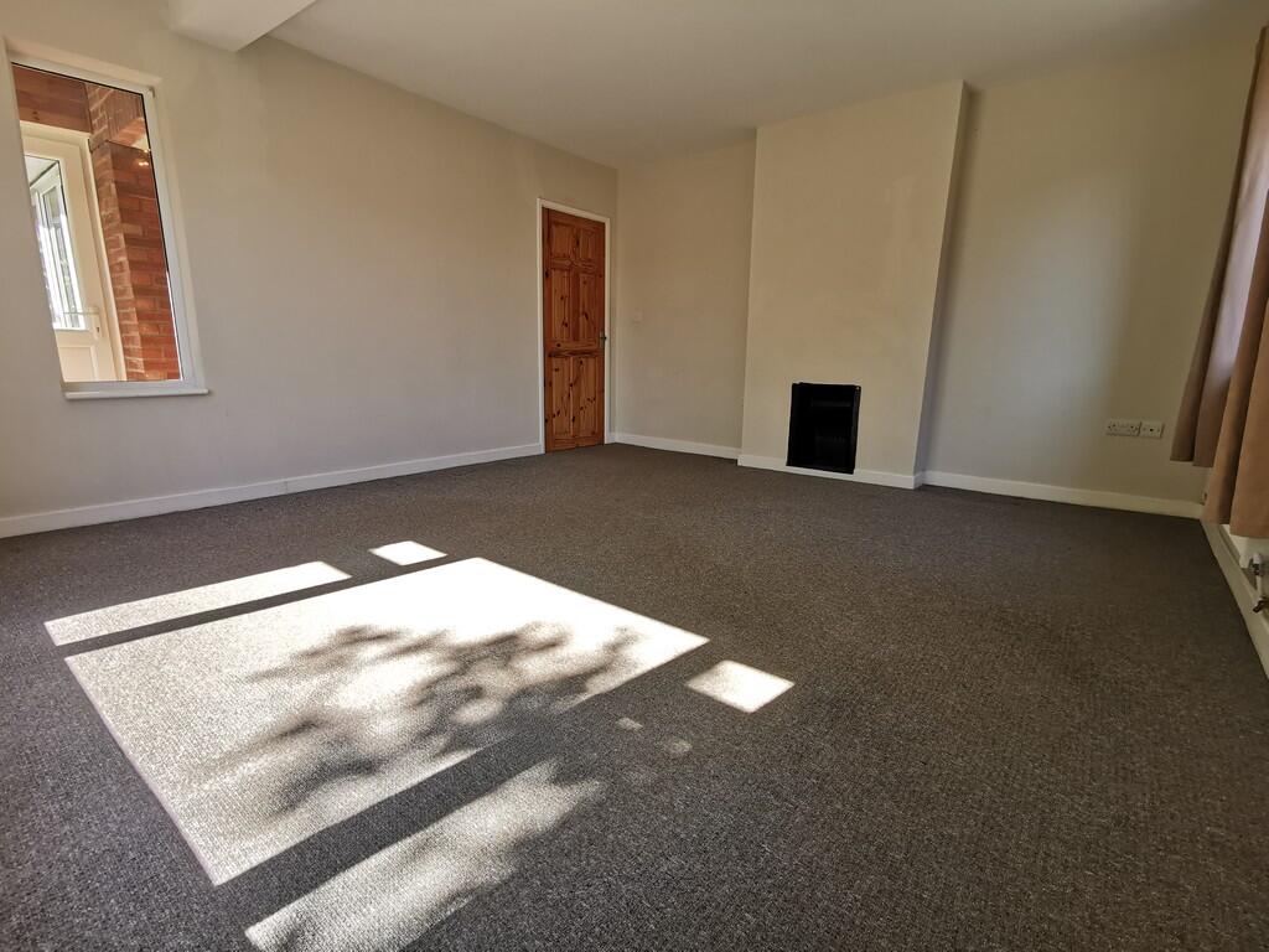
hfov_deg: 91.0
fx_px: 623
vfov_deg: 74.7
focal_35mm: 17
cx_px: 634
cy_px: 476
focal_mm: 2.26
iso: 80
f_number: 2.2
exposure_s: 1/100
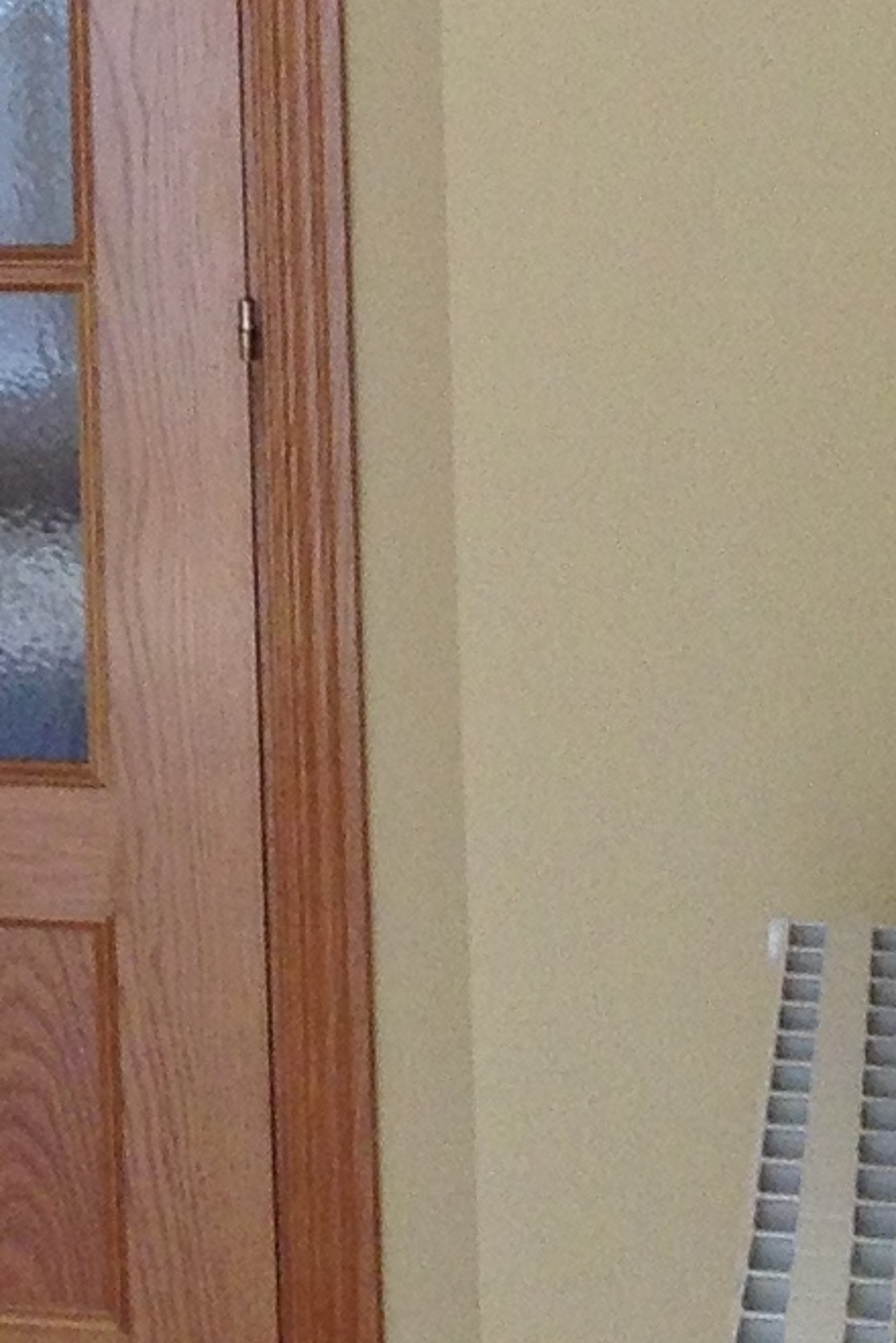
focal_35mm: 180
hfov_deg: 7.2
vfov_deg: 11.2
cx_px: -1273
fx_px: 6719
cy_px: -226
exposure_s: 1/120
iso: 80
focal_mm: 4.28
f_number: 2.4
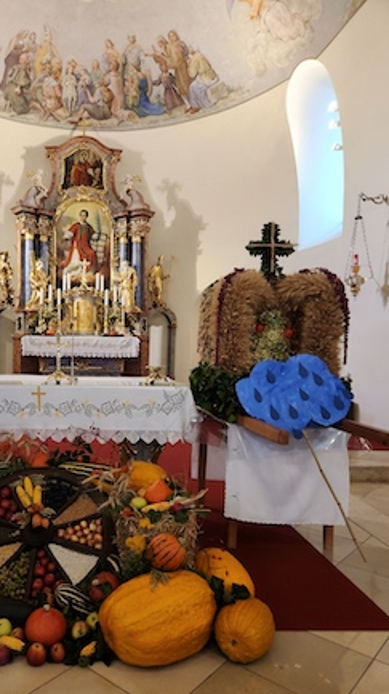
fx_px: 496
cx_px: 112
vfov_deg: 69.8
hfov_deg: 41.9
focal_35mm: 27
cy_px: 372
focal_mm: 5.4
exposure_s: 1/50
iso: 125
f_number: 1.8
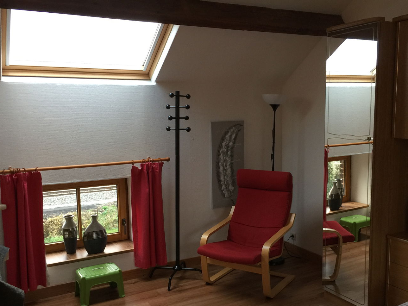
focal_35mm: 36
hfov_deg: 51.3
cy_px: 175
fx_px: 424
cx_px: 216
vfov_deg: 39.6
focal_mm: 4.15
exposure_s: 1/17
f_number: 2.2
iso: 64
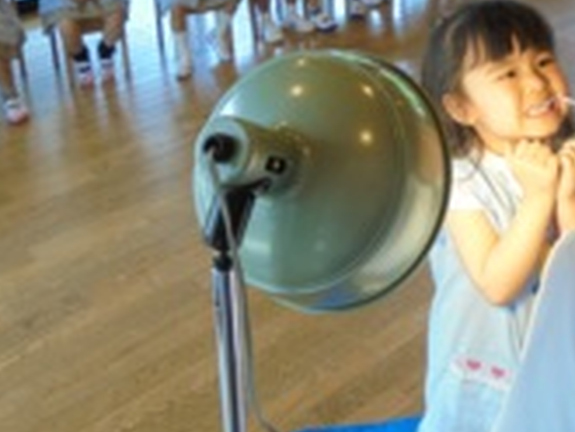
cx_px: 383
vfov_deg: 25.4
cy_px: 10
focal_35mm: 55
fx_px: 914
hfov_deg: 34.6
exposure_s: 1/30
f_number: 3.5
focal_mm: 4.6
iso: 100
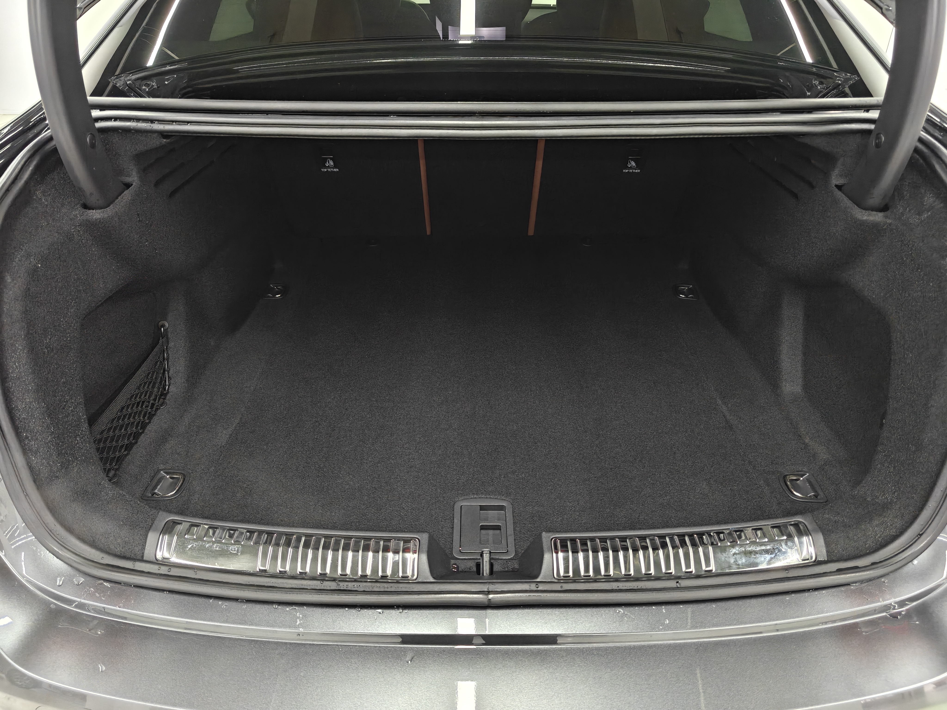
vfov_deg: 58.9
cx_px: 474
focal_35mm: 23
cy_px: 355
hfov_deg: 73.9
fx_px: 629
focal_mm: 6.06
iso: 500
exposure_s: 1/100
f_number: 1.6
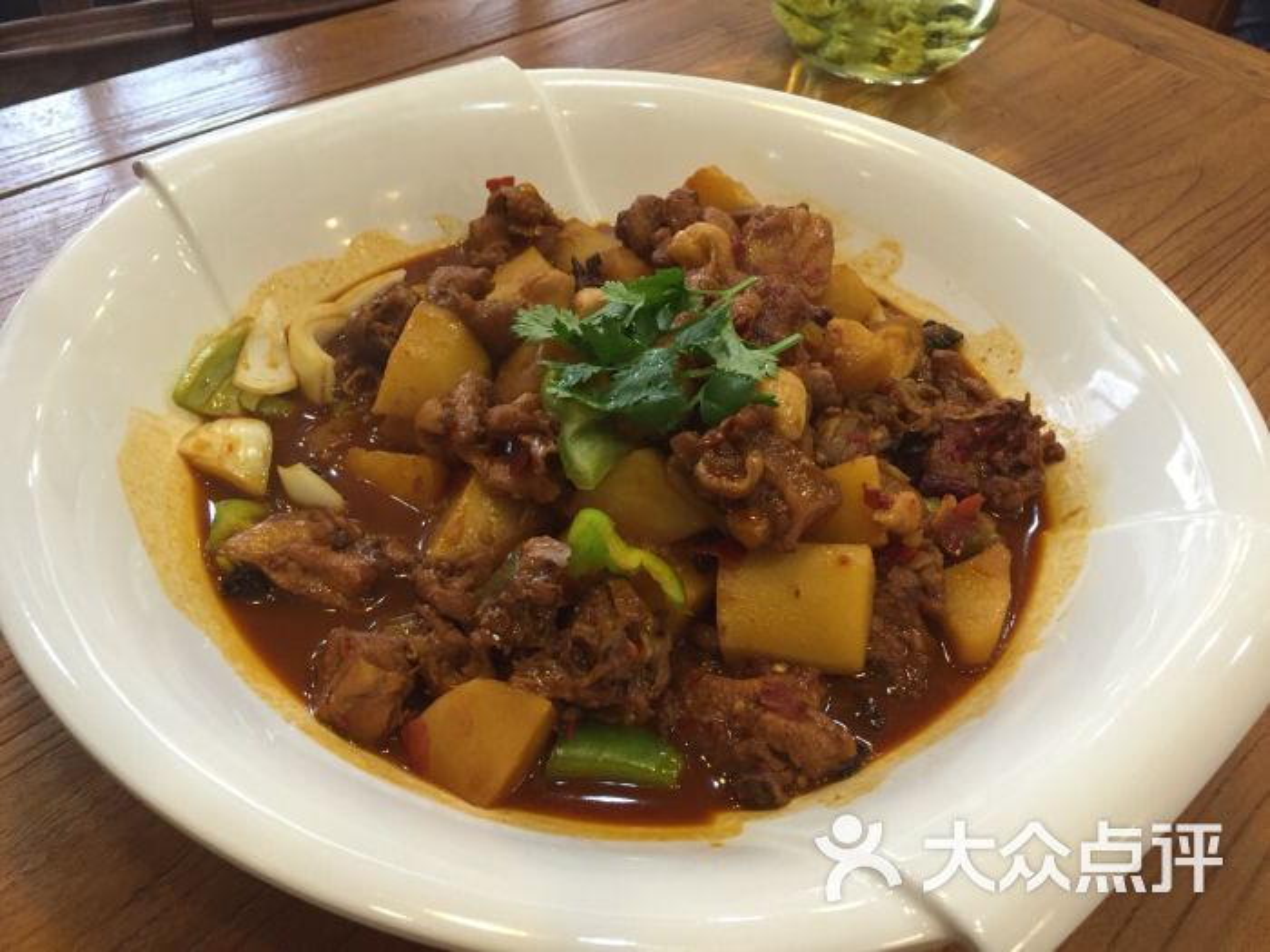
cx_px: 635
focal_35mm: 29
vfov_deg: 48.2
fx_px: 1064
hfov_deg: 61.7
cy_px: 476
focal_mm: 4.15
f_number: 2.2
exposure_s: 1/30
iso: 160
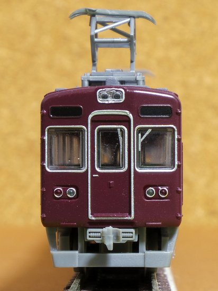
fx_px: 580
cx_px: 109
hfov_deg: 21.3
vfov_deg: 28.2
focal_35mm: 69
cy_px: 146
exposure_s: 3
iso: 100
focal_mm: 14.9
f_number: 8
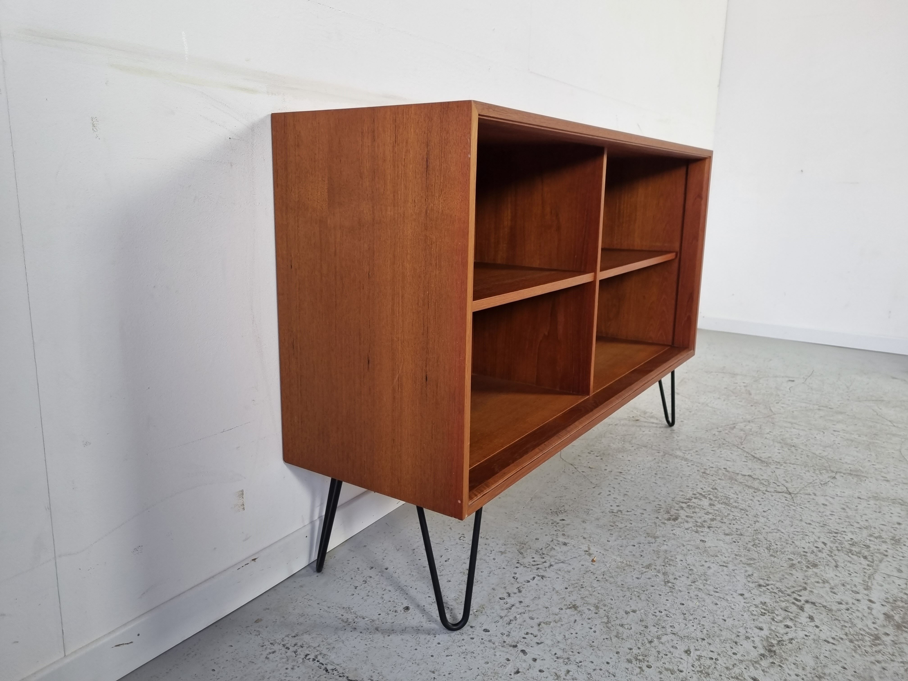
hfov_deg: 67.3
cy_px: 340
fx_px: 682
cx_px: 454
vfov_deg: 53.1
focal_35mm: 26
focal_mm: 5.4
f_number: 1.8
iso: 64
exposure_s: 1/100
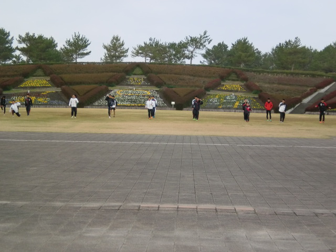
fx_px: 893
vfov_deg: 16.1
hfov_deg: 21.3
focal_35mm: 92
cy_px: 126
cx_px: 168
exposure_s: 1/100
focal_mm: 16.51
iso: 200
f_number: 5.4
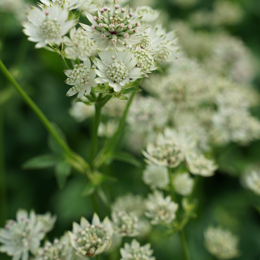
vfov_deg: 18.0
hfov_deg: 18.1
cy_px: 79
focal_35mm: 96
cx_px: 130
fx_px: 816
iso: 100
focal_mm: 75
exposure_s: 1/160
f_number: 8
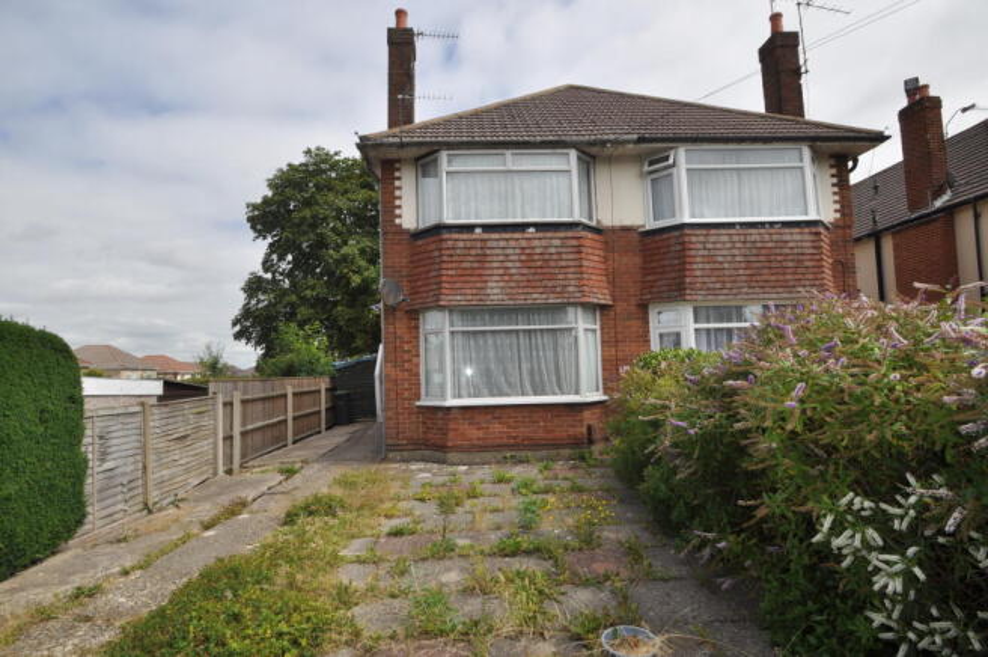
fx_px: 493
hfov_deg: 90.1
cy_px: 328
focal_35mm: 18
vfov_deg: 67.3
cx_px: 494
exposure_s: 1/200
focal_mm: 12
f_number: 13
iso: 200
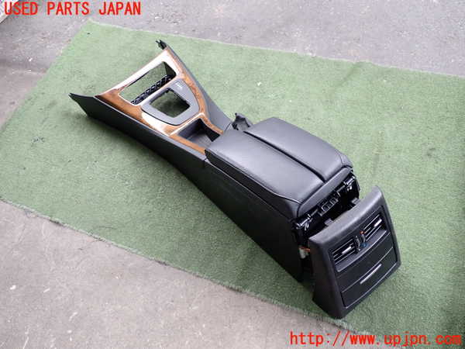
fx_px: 403
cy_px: 174
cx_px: 232
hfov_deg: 60.0
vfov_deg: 46.8
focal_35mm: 30
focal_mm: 5.4
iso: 200
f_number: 2.3
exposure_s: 1/125
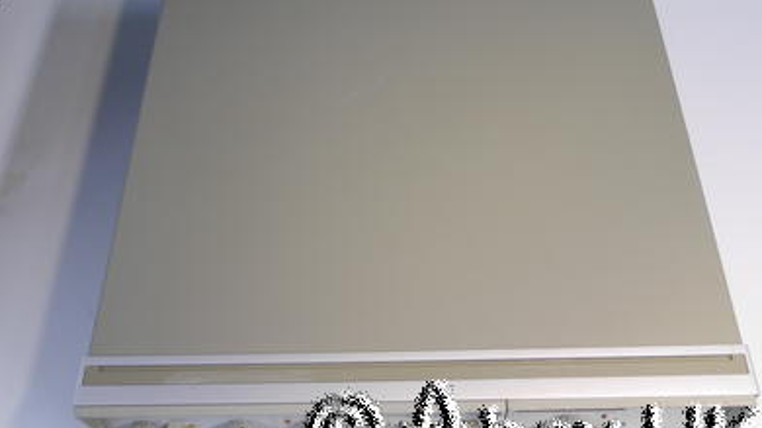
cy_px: 197
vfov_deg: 31.1
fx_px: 767
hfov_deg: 52.8
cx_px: 389
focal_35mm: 38
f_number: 22
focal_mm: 17
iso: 800
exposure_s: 1/1.6
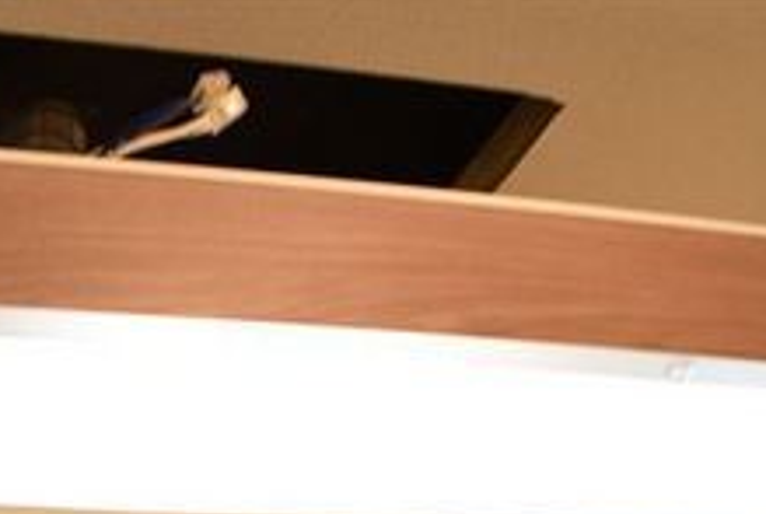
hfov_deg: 41.9
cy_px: 745
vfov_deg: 27.8
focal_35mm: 35
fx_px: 746
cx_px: -94
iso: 280
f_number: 4.5
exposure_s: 1/13
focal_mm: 8
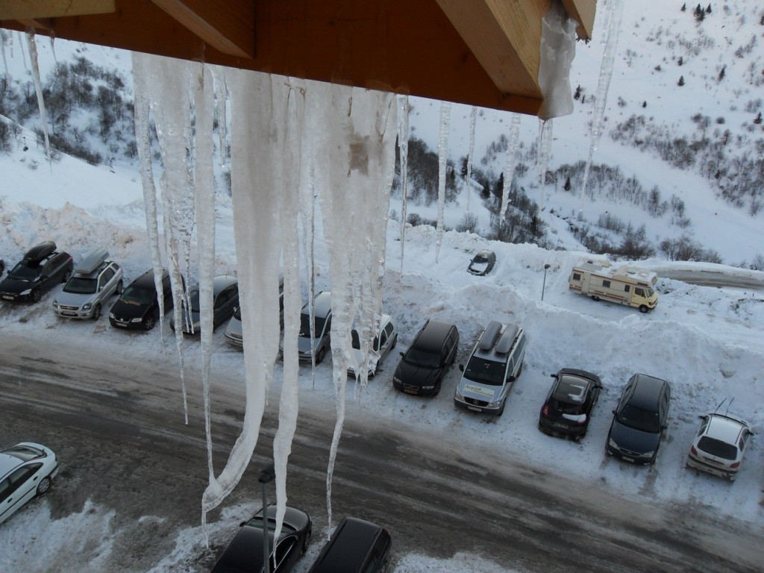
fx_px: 772
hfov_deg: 52.6
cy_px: 286
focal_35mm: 35
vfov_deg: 40.7
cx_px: 382
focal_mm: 6.3
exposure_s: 1/250
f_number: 3.5
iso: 80
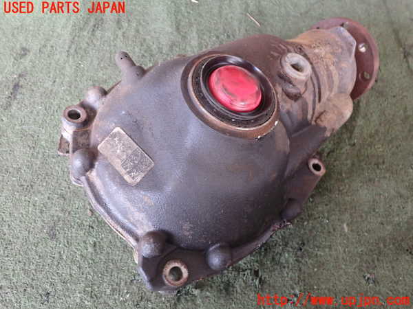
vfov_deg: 46.8
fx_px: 358
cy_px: 154
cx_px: 206
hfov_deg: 60.0
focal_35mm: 30
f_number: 2.3
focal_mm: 5.4
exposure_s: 1/30
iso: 400
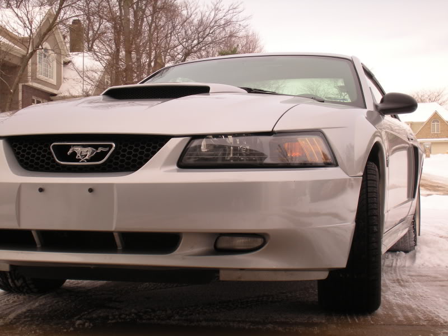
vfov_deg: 26.1
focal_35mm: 56
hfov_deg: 34.3
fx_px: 725
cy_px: 168
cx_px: 224
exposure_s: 1/146
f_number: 5.6
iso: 64
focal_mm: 9.3
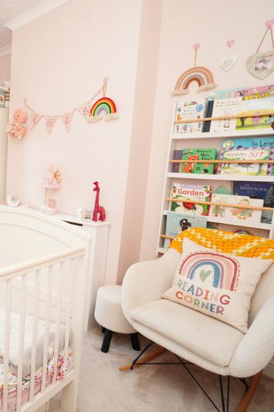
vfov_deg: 76.1
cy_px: 204
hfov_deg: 46.3
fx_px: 263
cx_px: 1
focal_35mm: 23
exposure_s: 1/60
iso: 1000
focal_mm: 10
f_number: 8
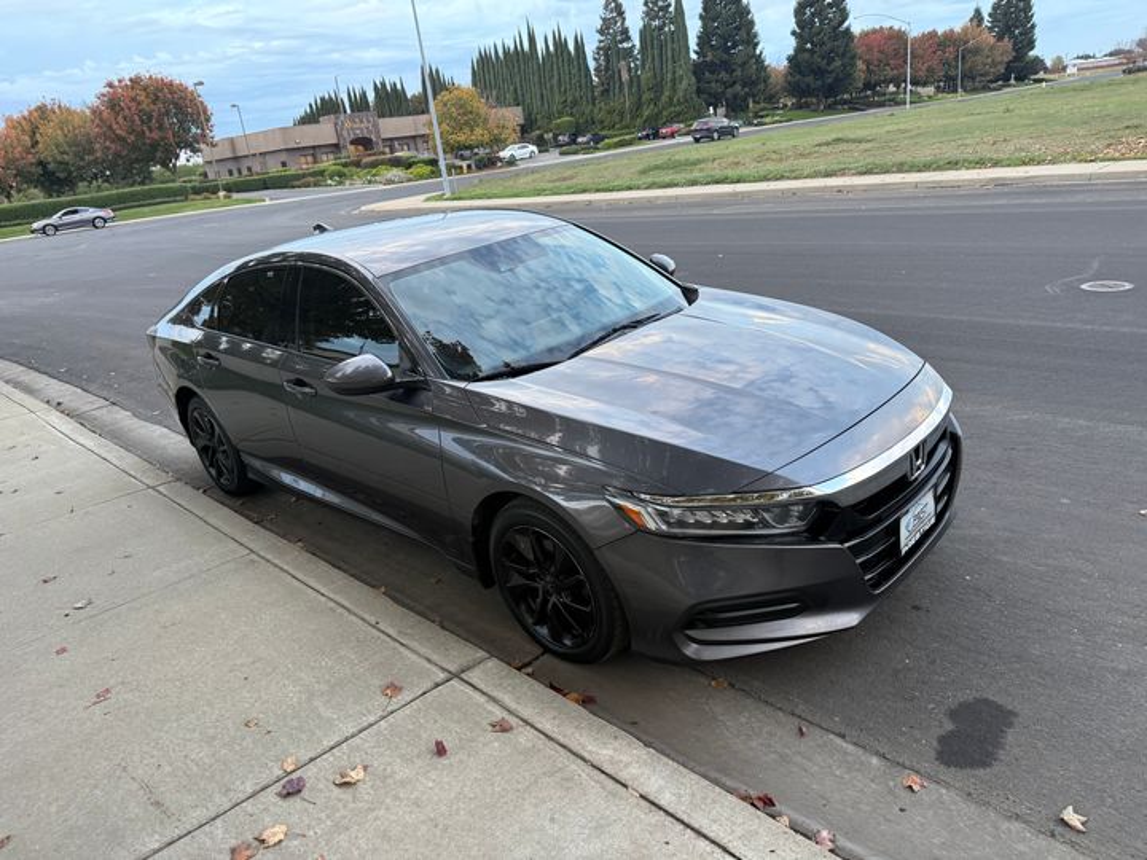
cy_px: 430
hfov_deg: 71.6
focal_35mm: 24
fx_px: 795
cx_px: 574
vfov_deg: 56.8
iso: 200
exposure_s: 1/115
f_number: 1.78
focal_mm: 6.76
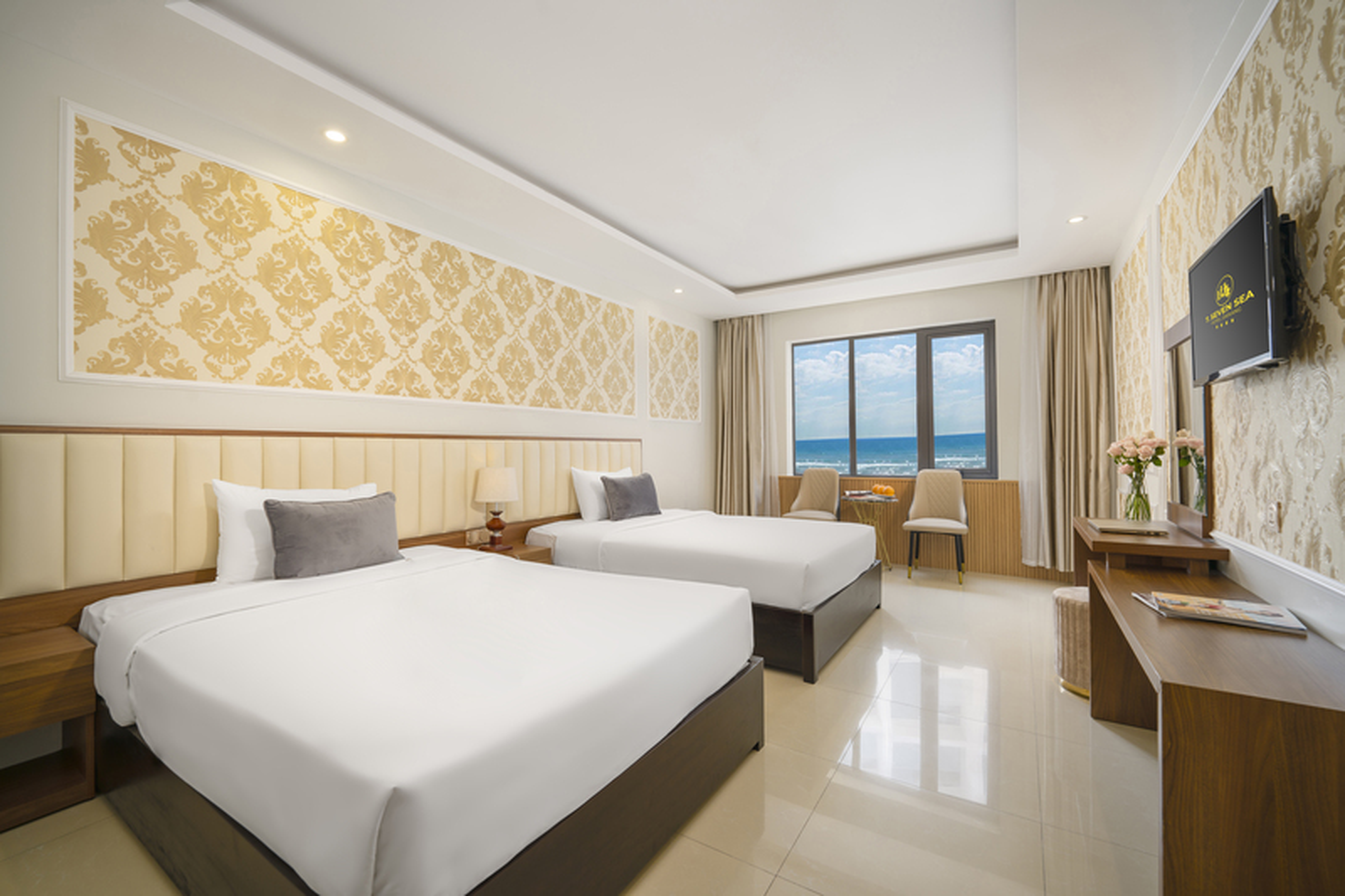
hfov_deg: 104.3
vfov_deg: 81.2
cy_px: 448
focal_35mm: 14
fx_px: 523
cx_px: 672
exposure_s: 1/125
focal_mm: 14
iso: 160
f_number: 9
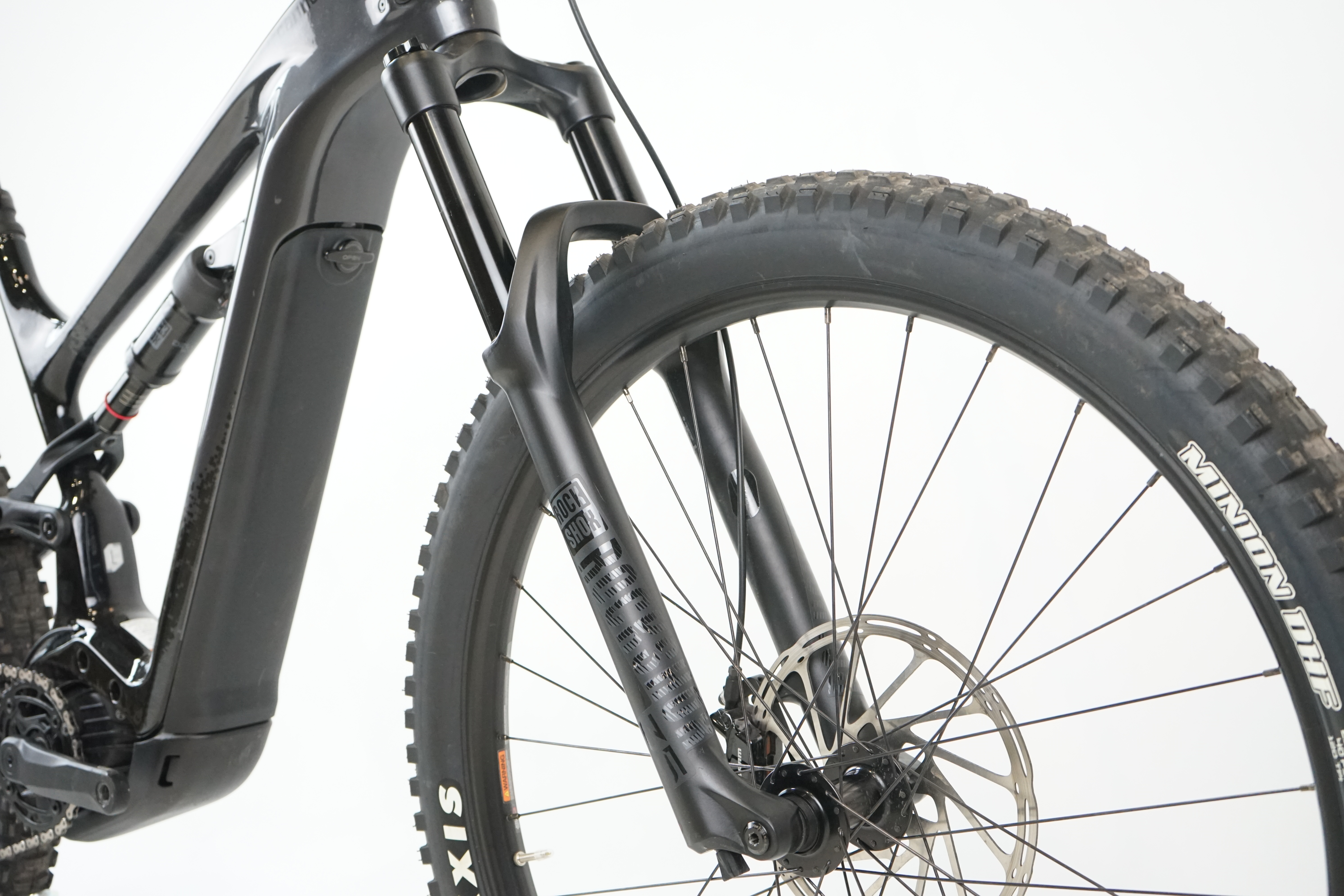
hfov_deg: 41.9
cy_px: 448
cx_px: 672
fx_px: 1755
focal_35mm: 47
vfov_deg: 28.6
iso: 2500
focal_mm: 47
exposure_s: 1/200
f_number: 5.6
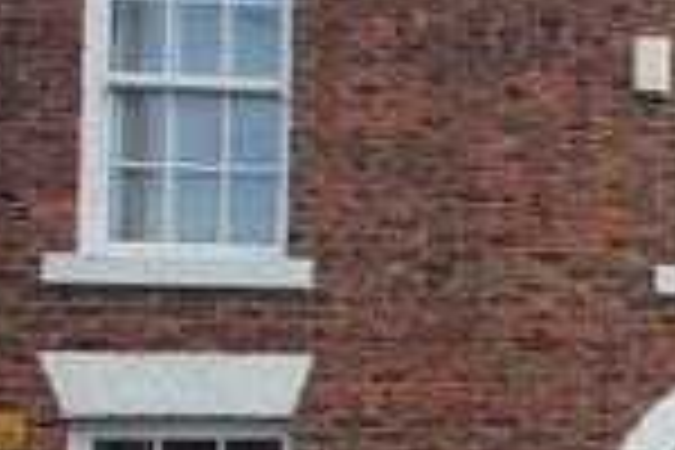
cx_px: 1503
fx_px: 2100
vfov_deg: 12.0
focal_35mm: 112
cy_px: 515
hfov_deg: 14.1
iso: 800
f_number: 7.1
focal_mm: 16
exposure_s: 1/800
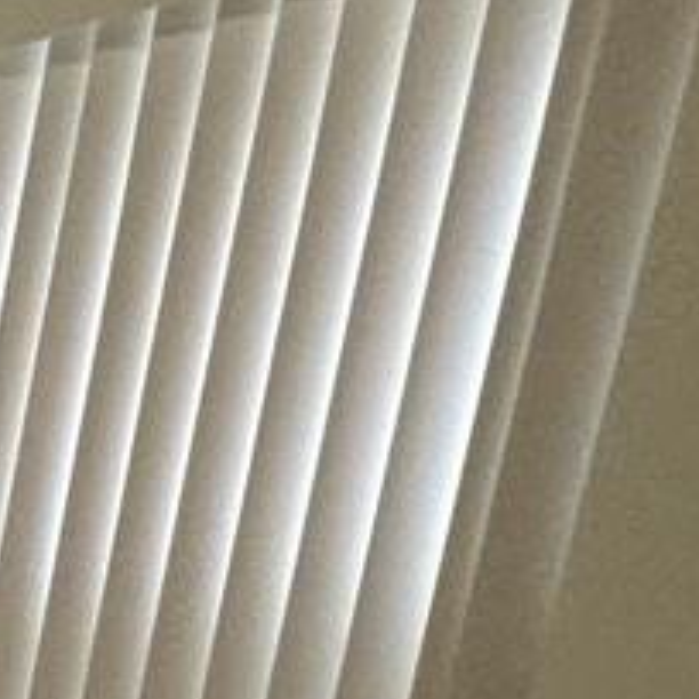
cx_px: -1813
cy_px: 1110
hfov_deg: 9.3
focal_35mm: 97
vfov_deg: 16.1
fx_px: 2216
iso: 100
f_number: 2.2
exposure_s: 1/120
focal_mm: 2.22
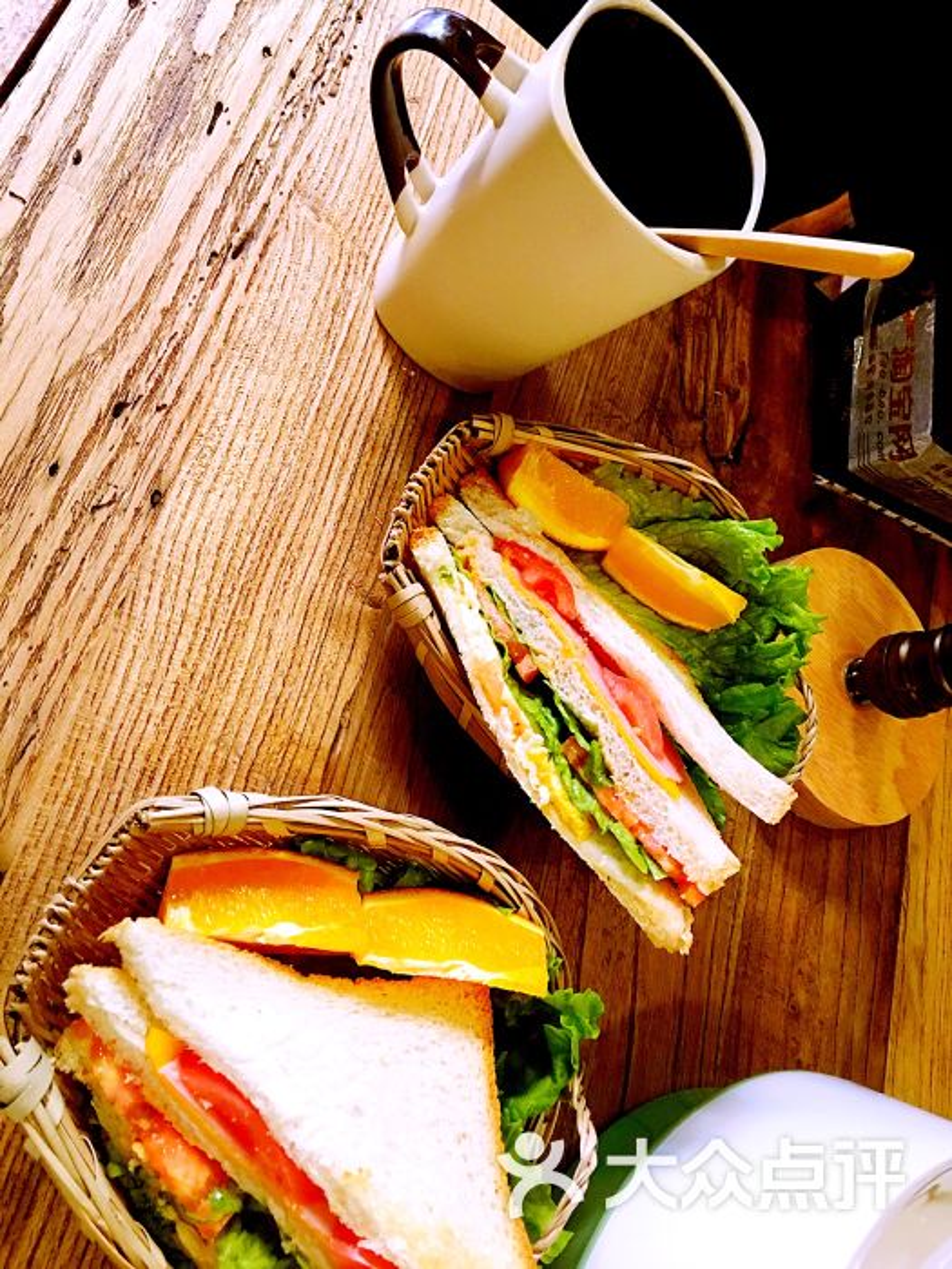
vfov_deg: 61.7
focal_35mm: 29
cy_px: 634
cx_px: 476
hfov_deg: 48.2
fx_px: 1063
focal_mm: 4.15
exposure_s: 1/17
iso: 100
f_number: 2.2
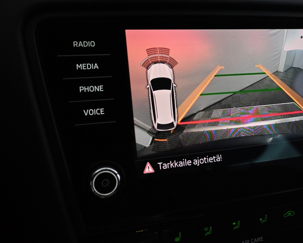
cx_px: 222
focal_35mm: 42
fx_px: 380
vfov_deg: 35.3
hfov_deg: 42.3
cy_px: 102
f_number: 3.8
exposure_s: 1/125
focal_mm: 19.5
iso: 2500
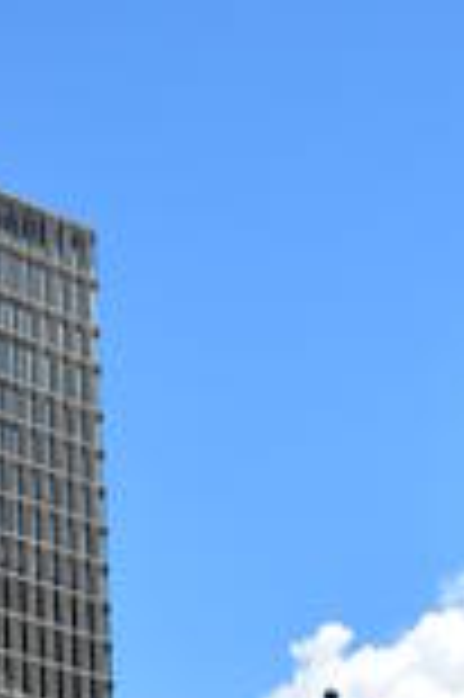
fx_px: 3488
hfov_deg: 7.6
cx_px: 313
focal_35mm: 180
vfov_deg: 11.1
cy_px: 995
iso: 100
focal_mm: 32
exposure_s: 1/250
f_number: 9
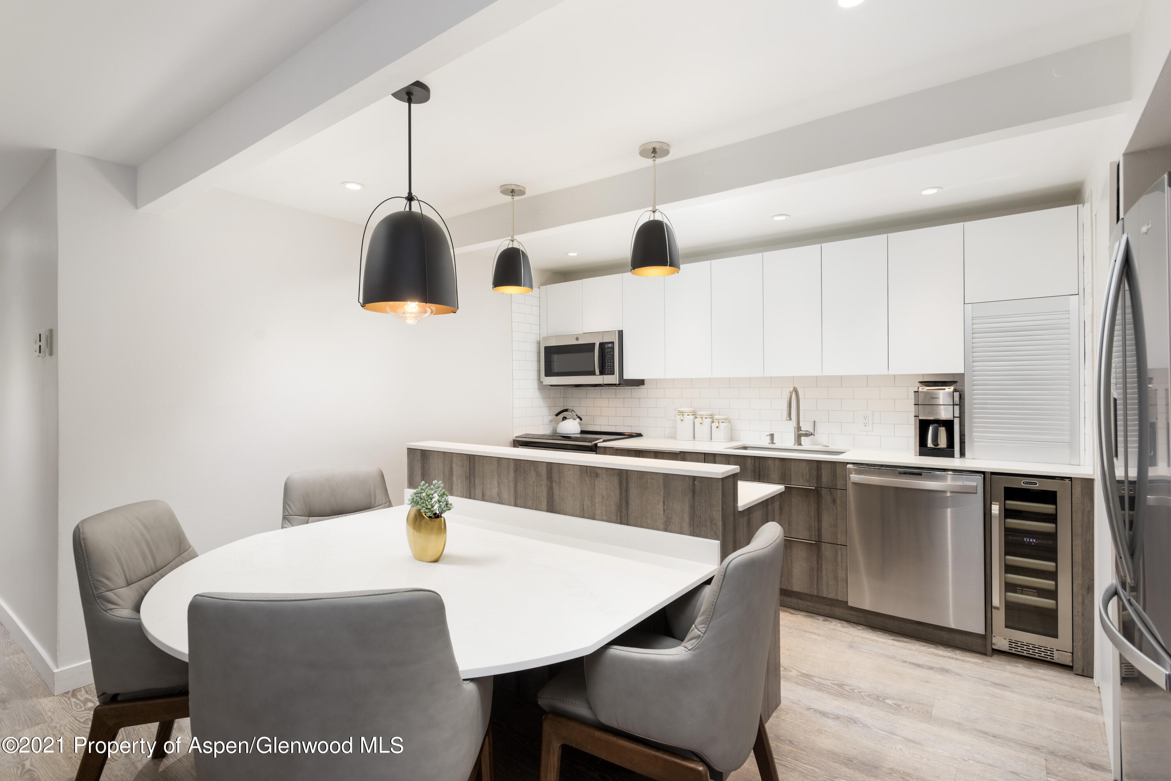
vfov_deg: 70.5
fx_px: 553
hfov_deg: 93.3
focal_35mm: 17
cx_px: 586
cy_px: 390
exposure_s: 1/20
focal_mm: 17
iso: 500
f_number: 7.1
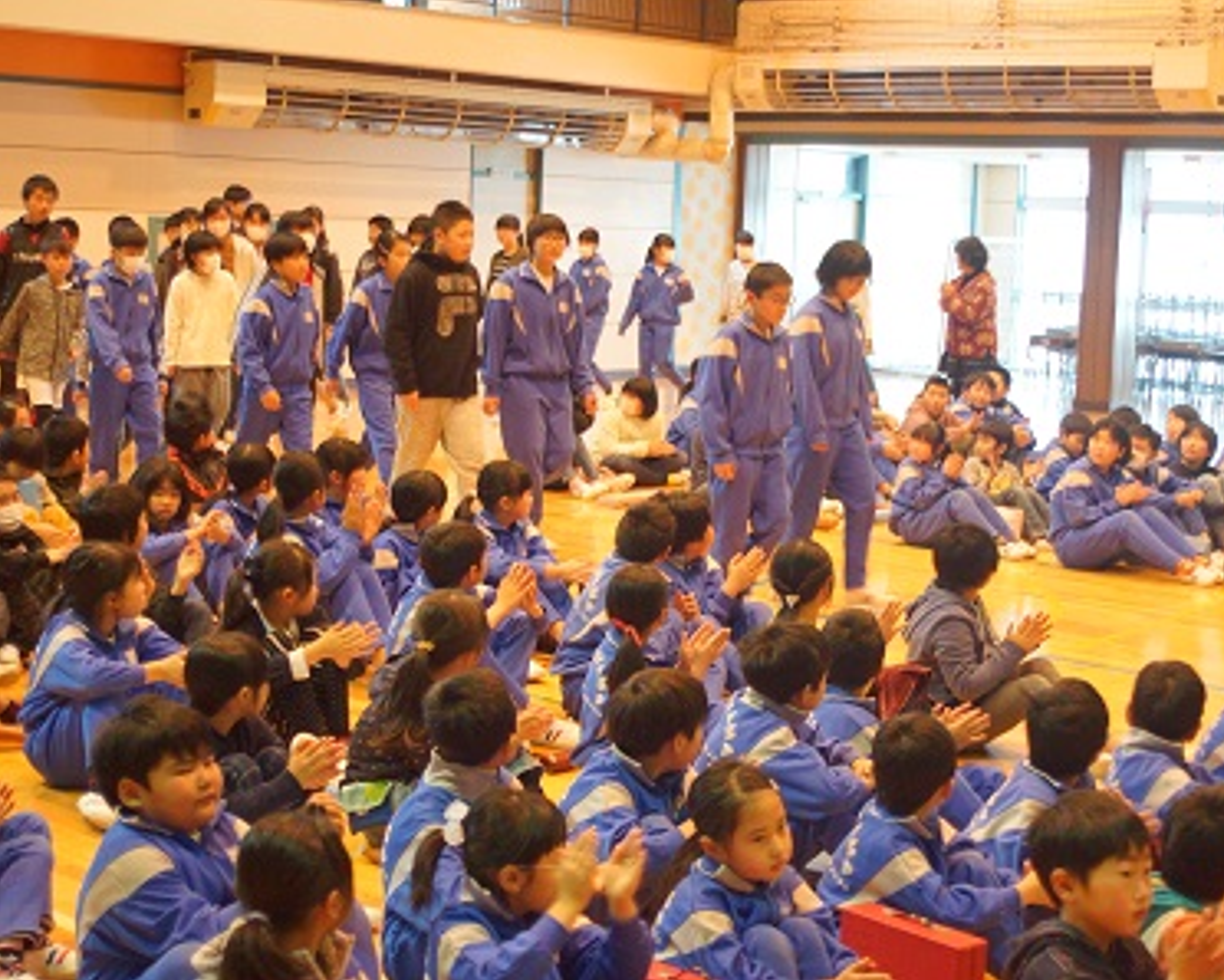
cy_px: 490
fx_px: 2159
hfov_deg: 31.6
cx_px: 737
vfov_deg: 25.6
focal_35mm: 60
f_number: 3.5
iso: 1600
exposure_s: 1/100
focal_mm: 35
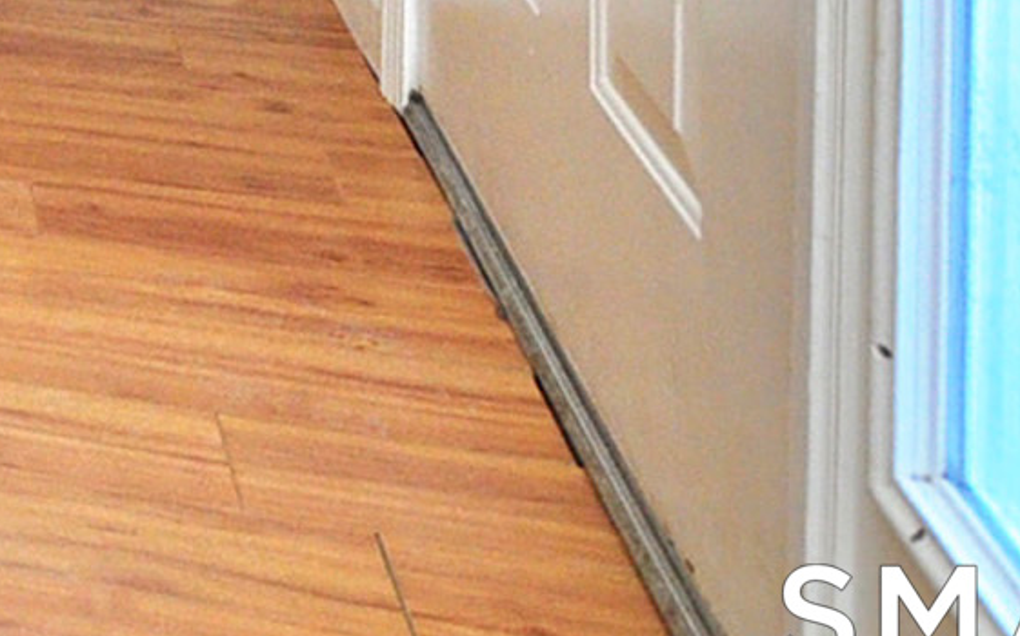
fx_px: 2195
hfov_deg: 17.6
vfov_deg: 12.0
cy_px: -1043
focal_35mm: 79
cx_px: -1069
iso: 800
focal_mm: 10
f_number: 4.5
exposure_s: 1/60
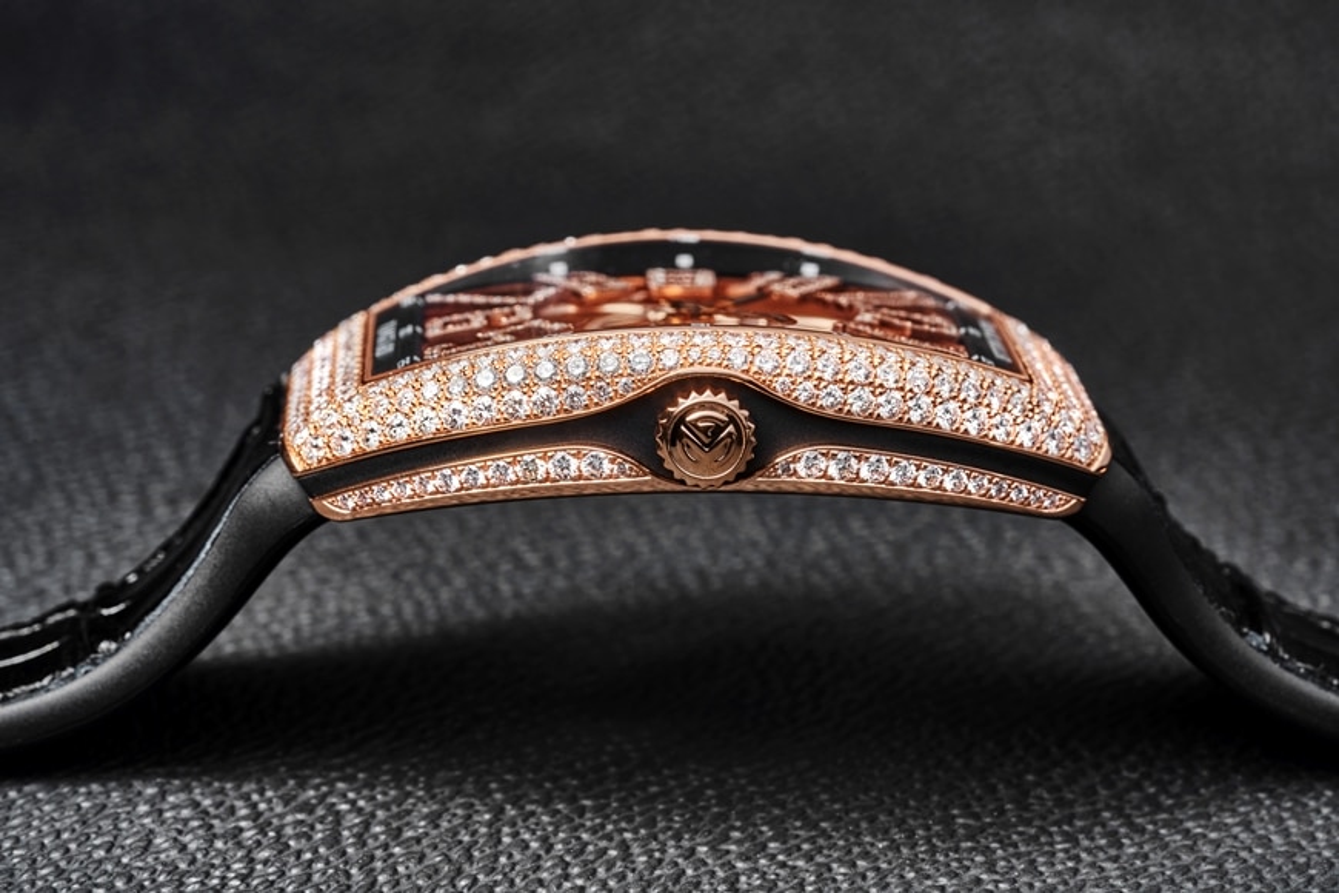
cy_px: 446
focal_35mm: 90
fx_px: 3347
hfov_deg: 22.6
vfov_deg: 15.2
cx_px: 670
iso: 125
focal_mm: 90
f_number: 16
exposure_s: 1/125
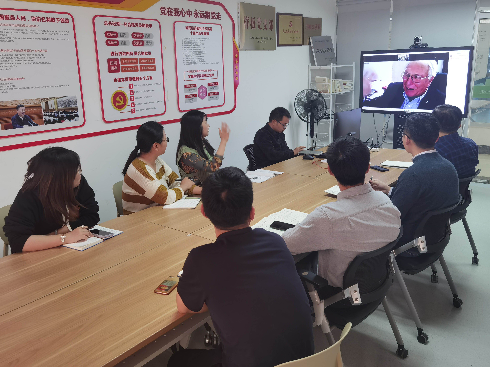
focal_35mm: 31
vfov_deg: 45.4
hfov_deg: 58.4
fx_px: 439
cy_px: 184
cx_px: 245
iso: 125
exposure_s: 1/50
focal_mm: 6.71
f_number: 1.9
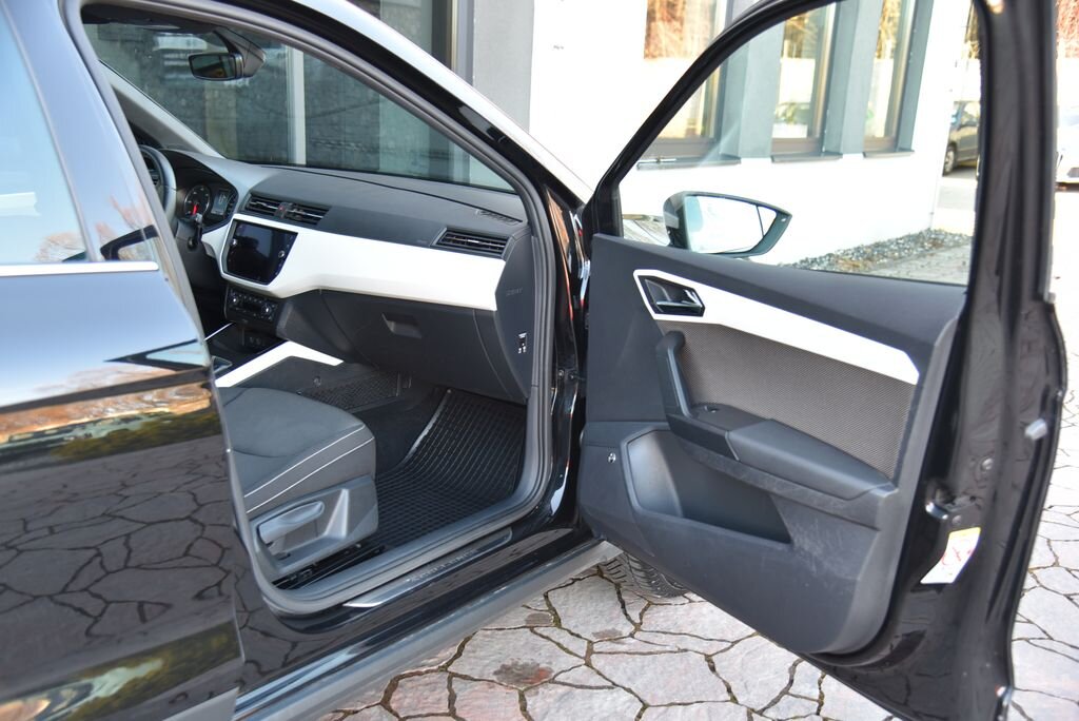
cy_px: 360
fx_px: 1020
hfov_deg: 55.8
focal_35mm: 34
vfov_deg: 38.9
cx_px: 540
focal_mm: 34
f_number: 4
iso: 500
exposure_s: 1/60
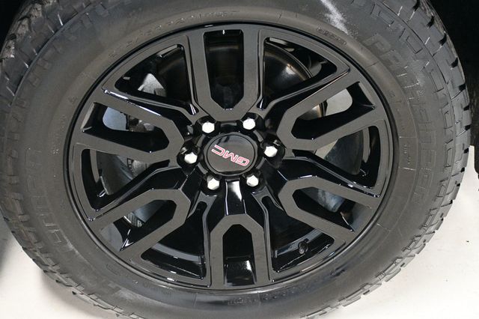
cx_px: 240
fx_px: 838
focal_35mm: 63
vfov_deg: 21.5
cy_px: 160
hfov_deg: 31.9
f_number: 4.5
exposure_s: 1/60
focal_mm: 42
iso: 5600
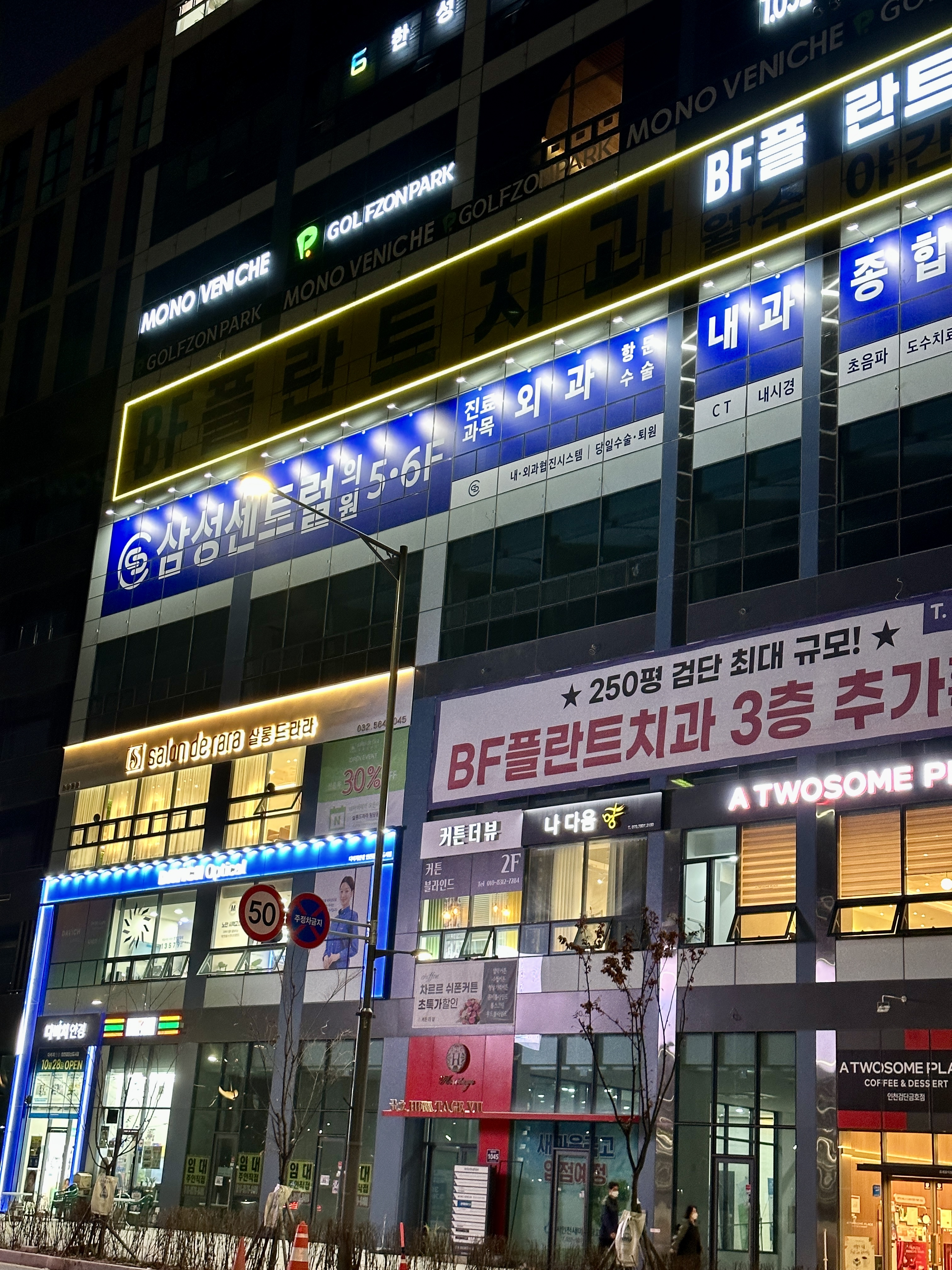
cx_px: 476
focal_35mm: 48
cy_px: 635
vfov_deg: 39.7
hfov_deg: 30.3
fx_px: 1760
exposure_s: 1/40
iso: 250
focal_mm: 6.86
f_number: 1.78
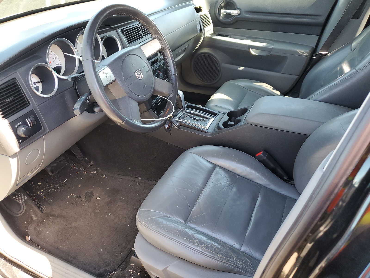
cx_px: 185
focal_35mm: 26
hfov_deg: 67.3
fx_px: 278
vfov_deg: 53.1
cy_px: 139
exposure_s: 1/120
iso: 91
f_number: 1.5
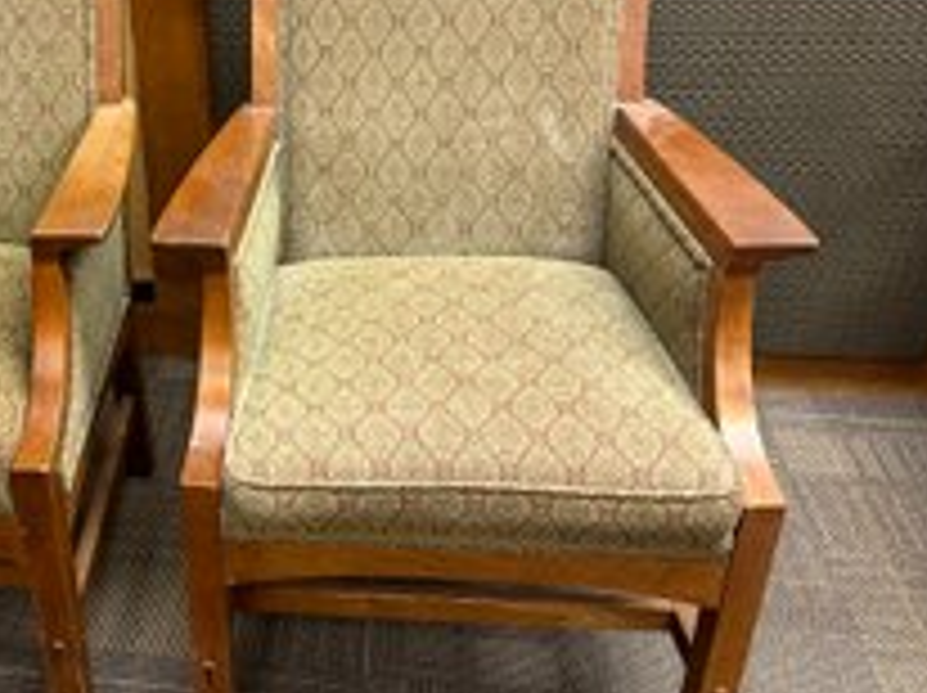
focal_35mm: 40
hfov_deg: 44.9
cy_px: 299
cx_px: 209
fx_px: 1070
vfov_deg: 35.8
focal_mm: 6.86
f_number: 1.78
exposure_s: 1/60
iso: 200
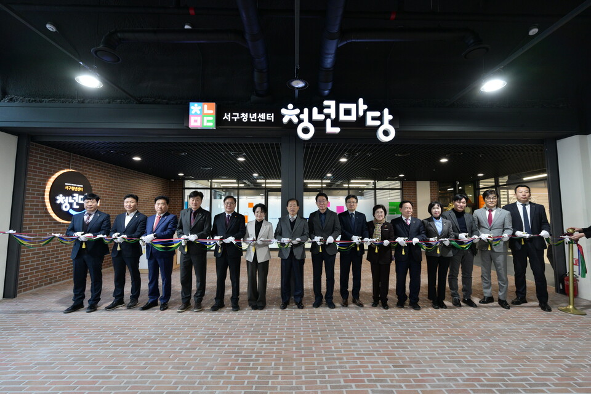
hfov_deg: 96.7
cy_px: 197
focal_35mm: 16
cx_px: 296
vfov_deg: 73.7
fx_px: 263
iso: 1400
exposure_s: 1/200
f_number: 4
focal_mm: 16
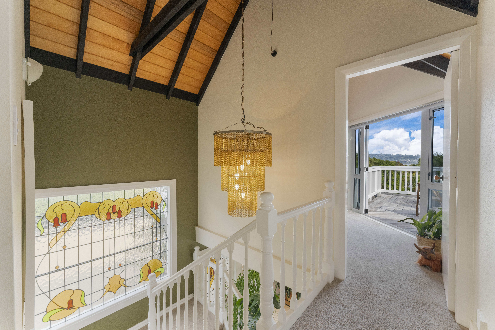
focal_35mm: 14
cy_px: 165
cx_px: 248
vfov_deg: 81.2
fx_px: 193
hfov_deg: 104.2
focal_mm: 14
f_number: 8
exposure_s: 1/60
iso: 640
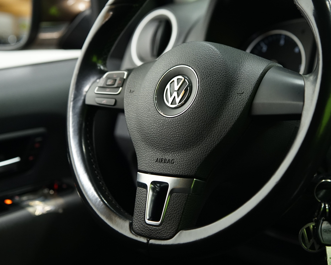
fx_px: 813
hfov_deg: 23.0
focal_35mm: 83
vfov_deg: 18.5
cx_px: 191
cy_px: 97
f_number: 2.8
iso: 1000
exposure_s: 1/40
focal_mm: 51
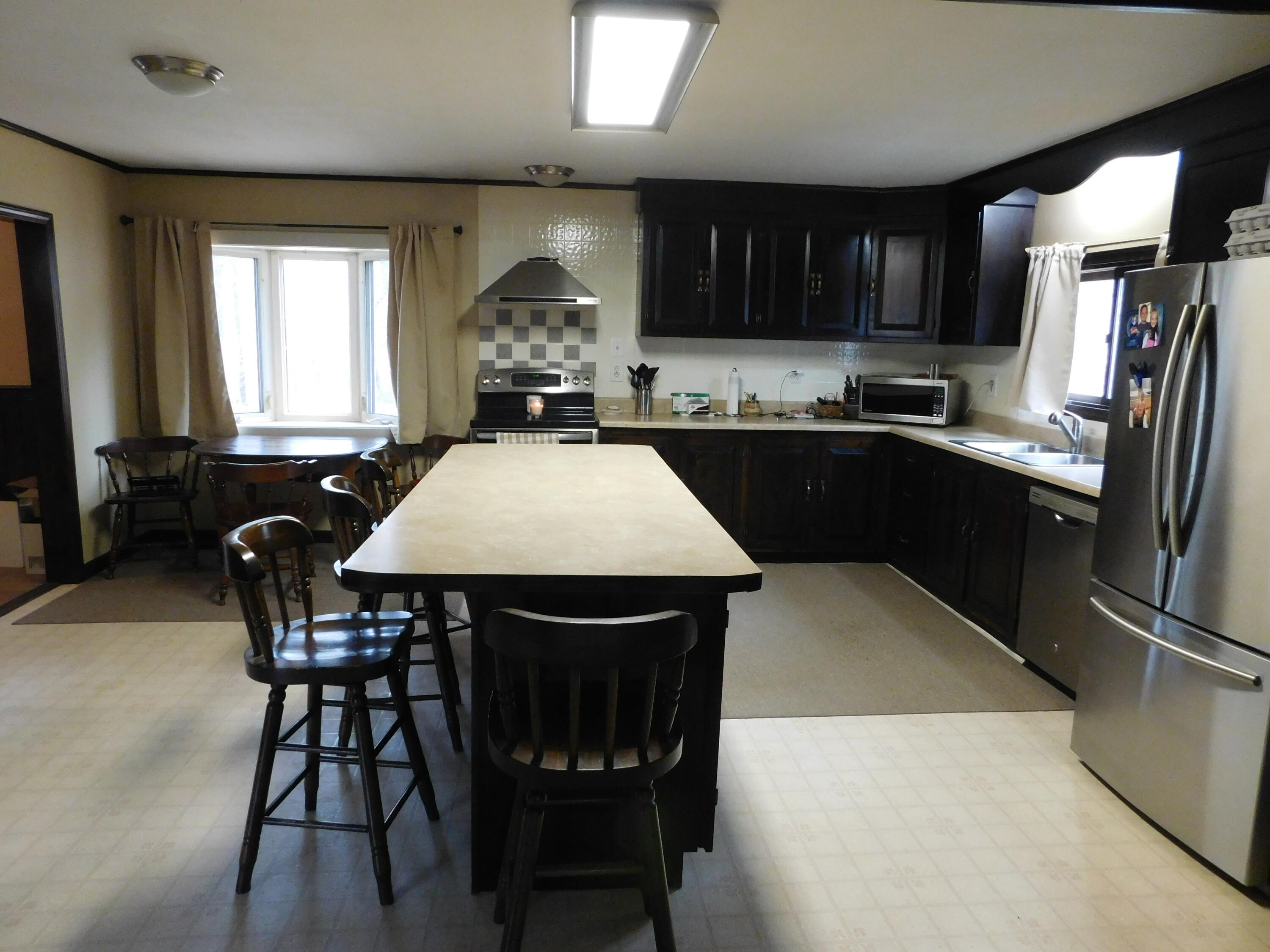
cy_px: 476
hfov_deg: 73.9
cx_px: 635
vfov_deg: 58.9
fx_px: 844
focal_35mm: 23
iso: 400
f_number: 3
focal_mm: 4
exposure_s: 1/30
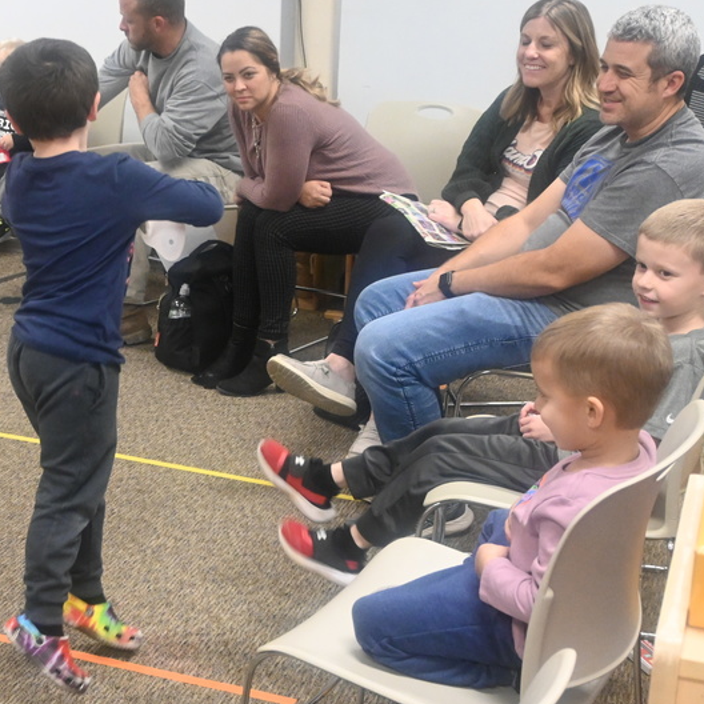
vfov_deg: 27.8
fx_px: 1423
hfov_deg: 27.4
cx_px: 169
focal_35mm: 62
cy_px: 354
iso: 3200
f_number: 4.2
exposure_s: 1/125
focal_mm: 25
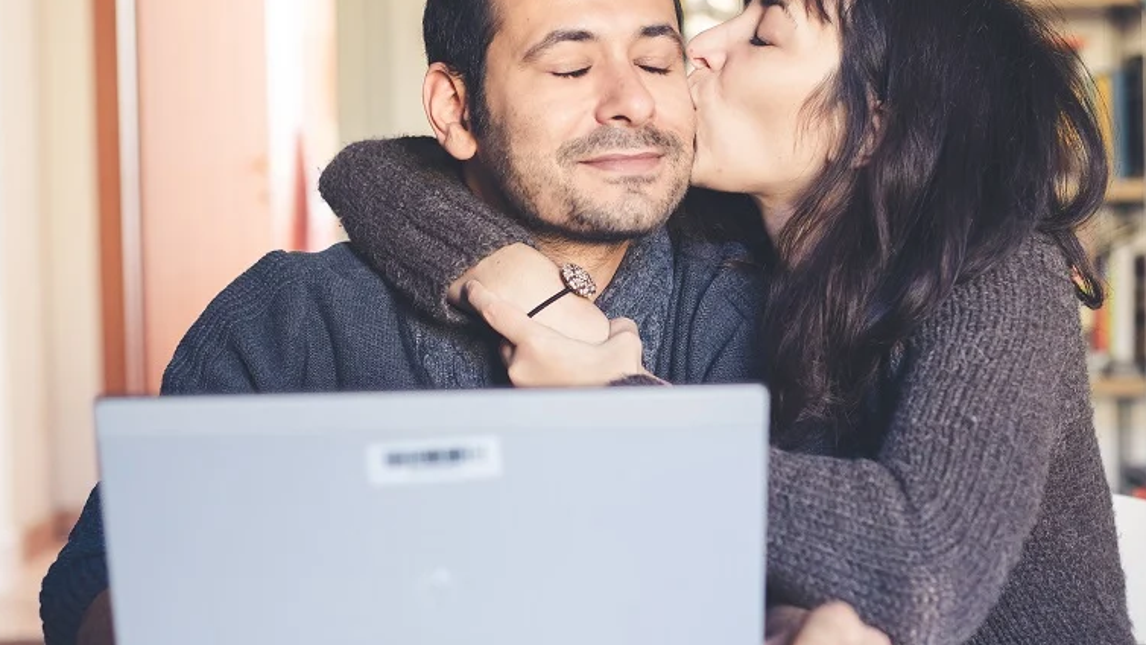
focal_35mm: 75
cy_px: 298
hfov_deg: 28.2
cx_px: 609
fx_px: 2279
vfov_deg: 16.1
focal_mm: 50
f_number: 2.5
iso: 1000
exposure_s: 1/160
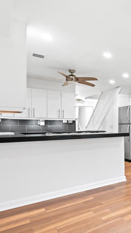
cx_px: 163
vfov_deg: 67.8
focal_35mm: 28
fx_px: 173
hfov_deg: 32.8
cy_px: 128
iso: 160
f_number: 8
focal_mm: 16
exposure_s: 1/2
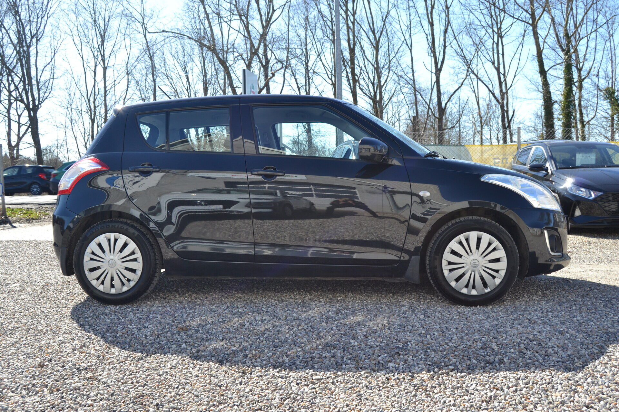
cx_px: 310
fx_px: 567
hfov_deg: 57.2
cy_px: 206
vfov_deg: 40.0
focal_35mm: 33
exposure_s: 1/200
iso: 100
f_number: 7.1
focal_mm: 22
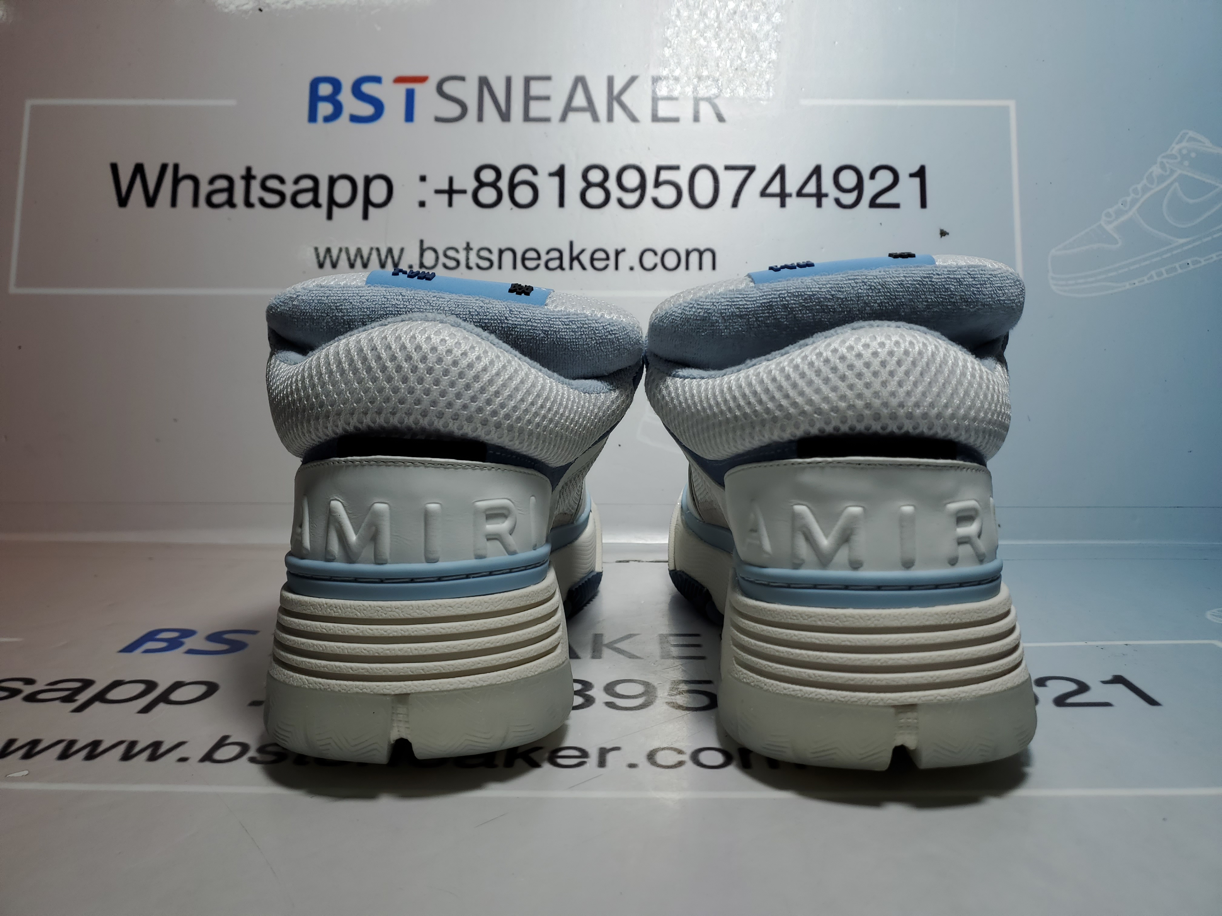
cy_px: 458
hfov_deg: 67.3
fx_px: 918
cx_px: 611
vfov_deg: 53.1
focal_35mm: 26
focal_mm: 4.3
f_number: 1.5
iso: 50
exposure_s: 1/981
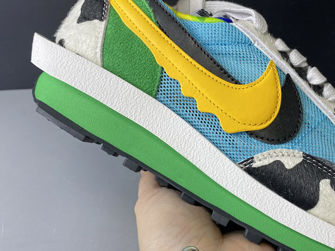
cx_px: 224
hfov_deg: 44.2
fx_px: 406
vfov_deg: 34.3
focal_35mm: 42
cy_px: 128
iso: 80
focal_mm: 4.25
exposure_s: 1/100
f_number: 1.8
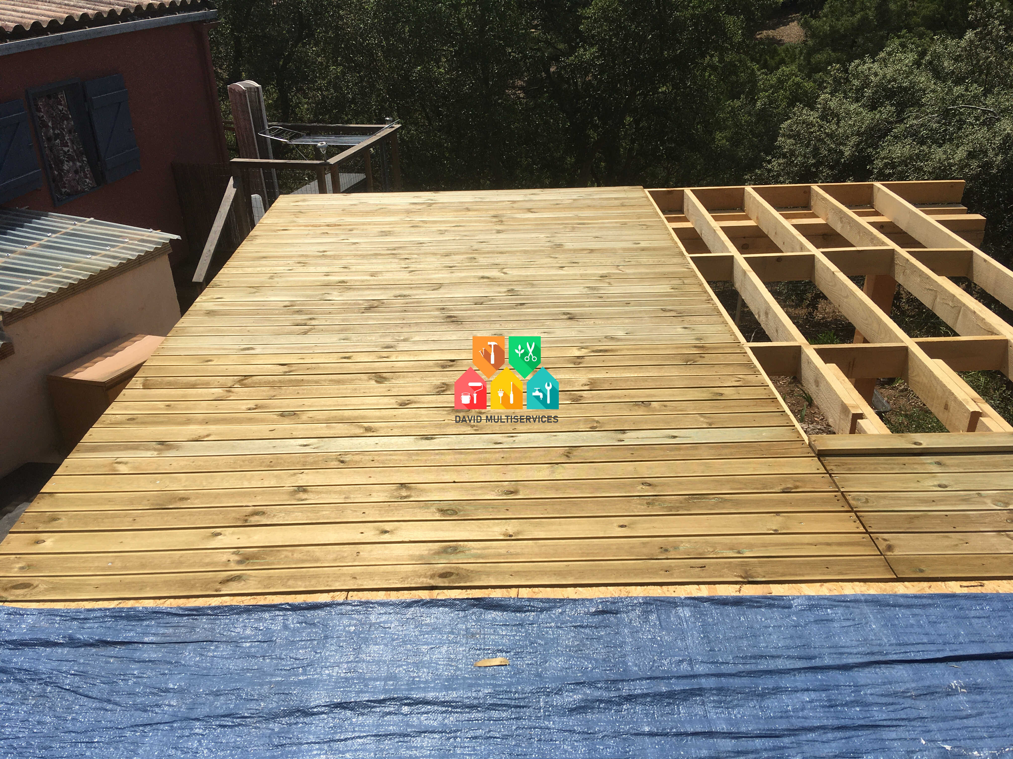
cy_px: 380
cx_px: 506
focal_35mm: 29
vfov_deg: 48.2
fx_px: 849
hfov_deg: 61.7
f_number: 2.2
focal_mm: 4.15
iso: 25
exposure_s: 1/3205
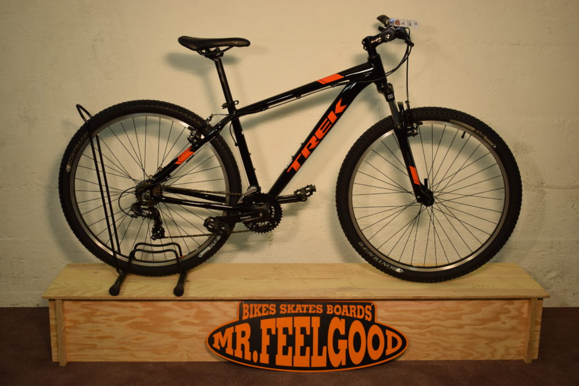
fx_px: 724
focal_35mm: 45
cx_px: 290
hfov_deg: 43.6
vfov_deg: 29.9
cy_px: 193
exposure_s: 1/80
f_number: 4.5
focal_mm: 30
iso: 400
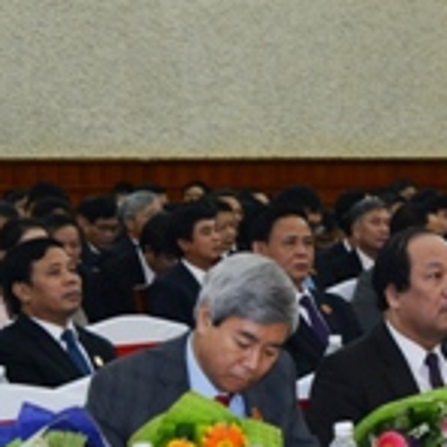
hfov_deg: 8.6
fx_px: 2878
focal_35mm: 197
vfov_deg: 8.9
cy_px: 287
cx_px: 761
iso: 1250
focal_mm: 62
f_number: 5.6
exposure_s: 1/100
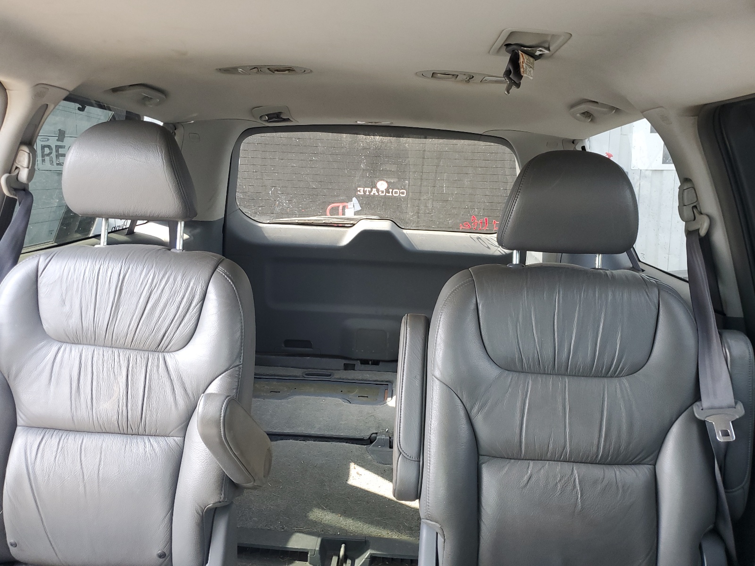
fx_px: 567
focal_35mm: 26
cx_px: 378
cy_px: 283
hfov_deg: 67.3
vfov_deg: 53.1
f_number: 1.5
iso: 73
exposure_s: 1/120
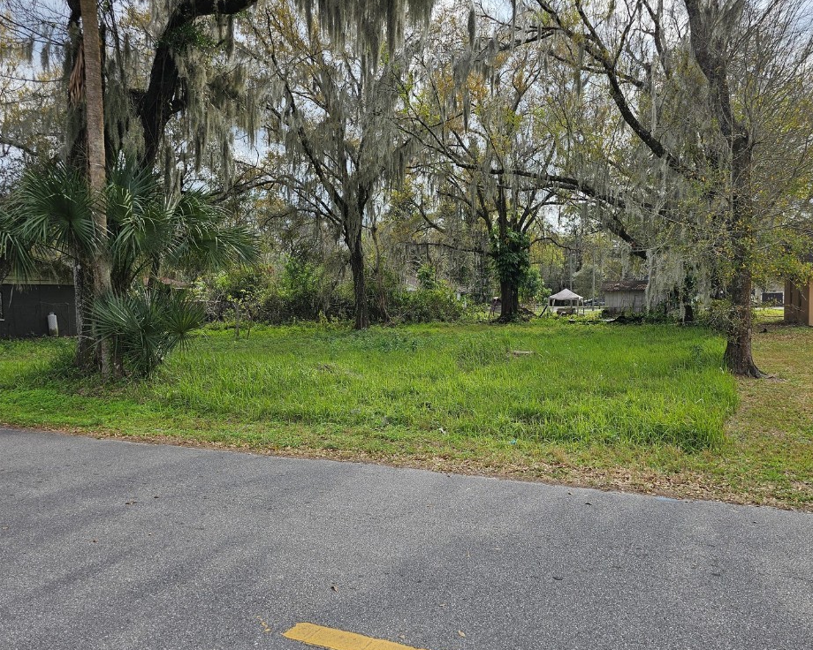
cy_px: 334
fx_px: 602
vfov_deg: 56.8
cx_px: 452
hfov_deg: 67.9
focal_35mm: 25
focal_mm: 6.3
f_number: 1.7
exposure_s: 1/280
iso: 10
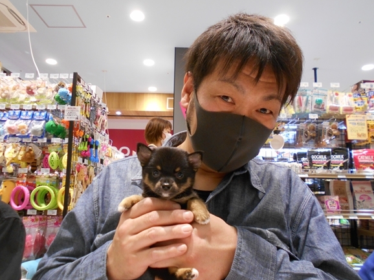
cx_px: 189
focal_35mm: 27
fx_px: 292
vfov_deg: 51.3
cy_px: 137
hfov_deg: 65.3
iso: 320
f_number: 3.2
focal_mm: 4.6
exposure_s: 1/30
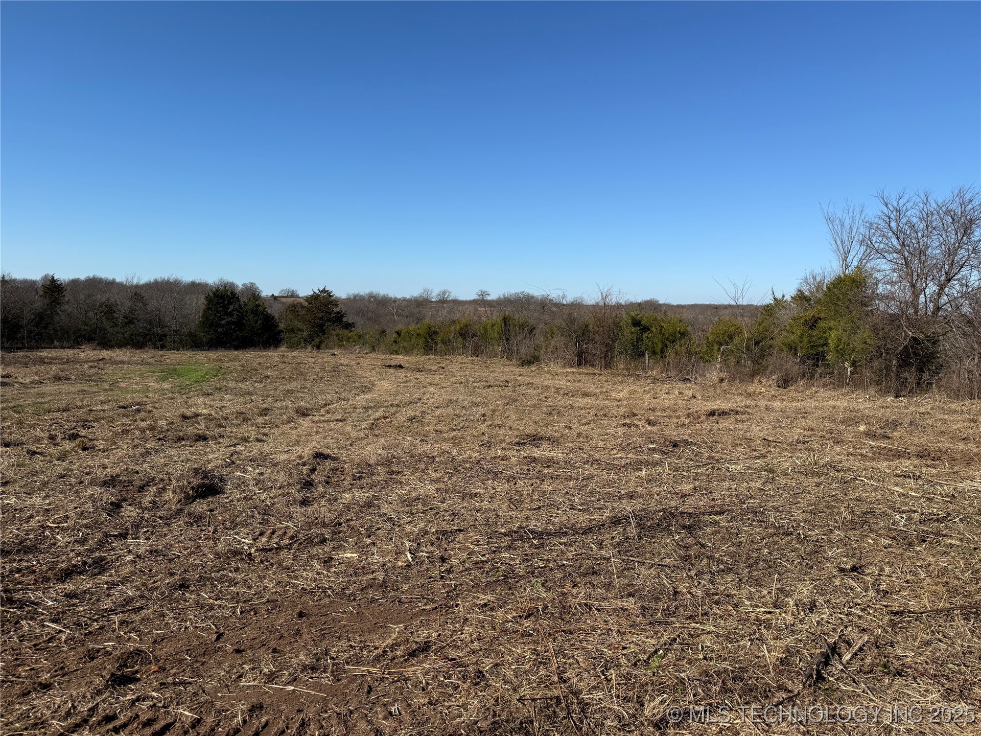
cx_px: 490
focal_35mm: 24
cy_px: 368
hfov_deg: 71.6
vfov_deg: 56.8
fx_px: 680
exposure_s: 1/5714
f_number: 1.78
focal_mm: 6.76
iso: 80
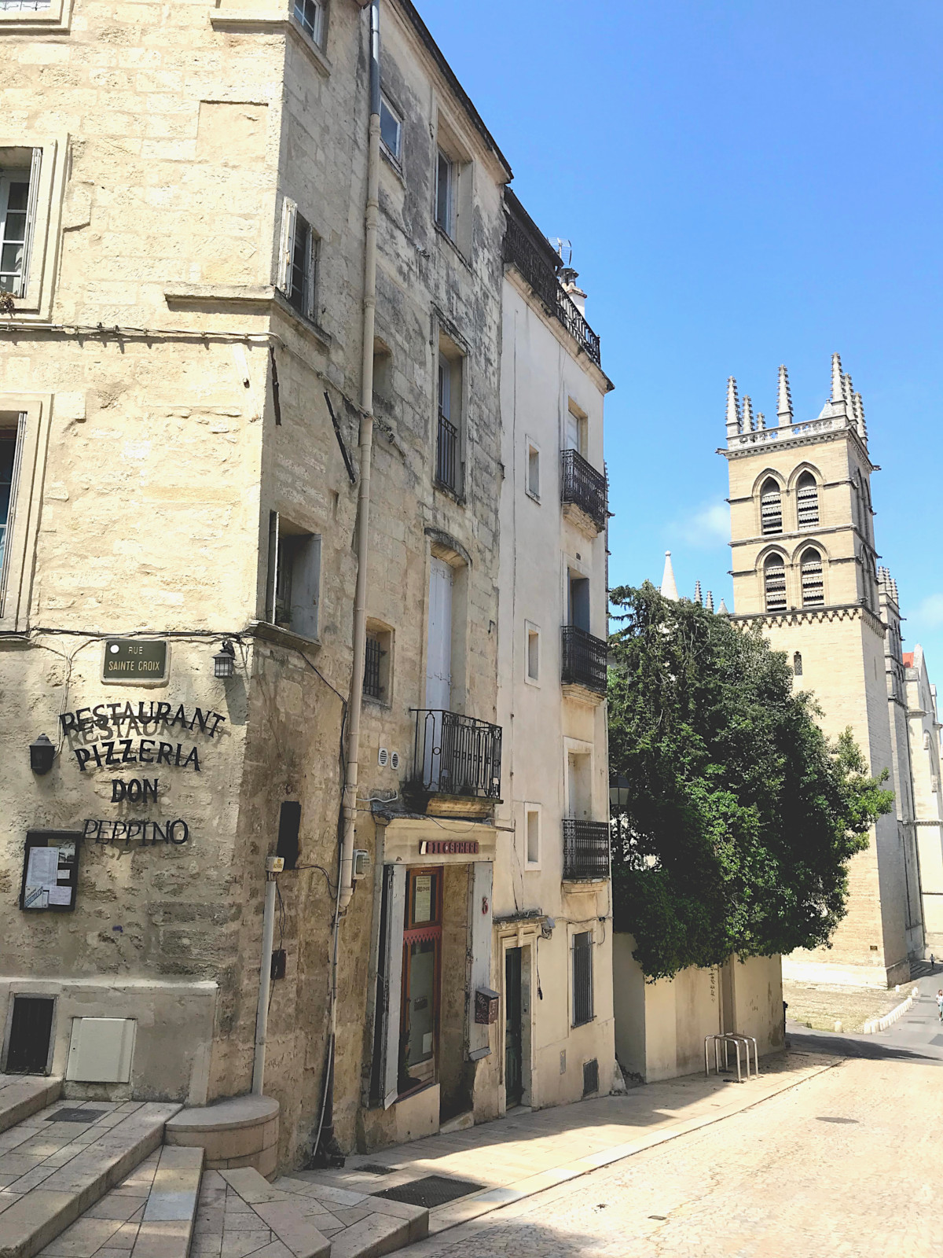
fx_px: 1017
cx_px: 472
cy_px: 629
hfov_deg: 49.7
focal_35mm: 28
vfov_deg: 63.4
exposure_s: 1/1570
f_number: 1.8
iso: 20
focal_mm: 3.99
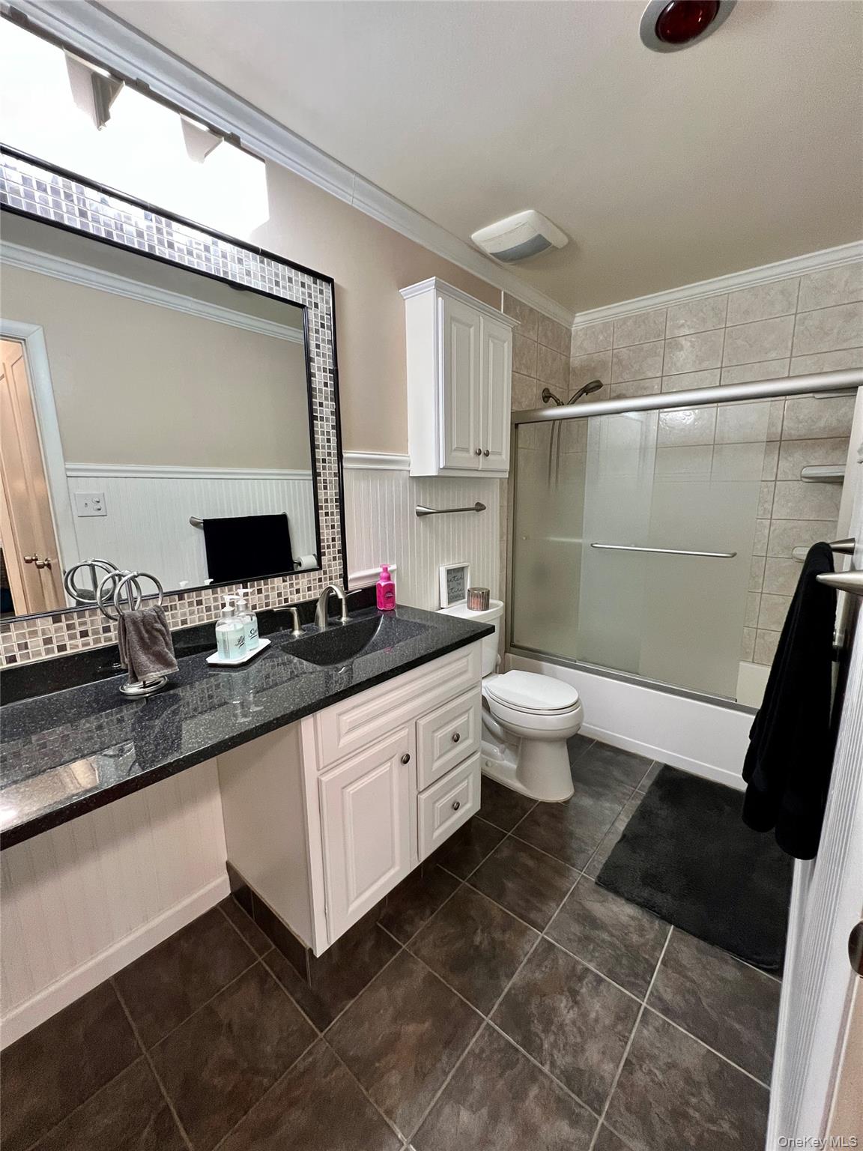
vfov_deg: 106.2
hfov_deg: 89.9
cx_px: 432
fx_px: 432
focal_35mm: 13
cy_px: 576
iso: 250
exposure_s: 1/60
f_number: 1.8
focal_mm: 1.57
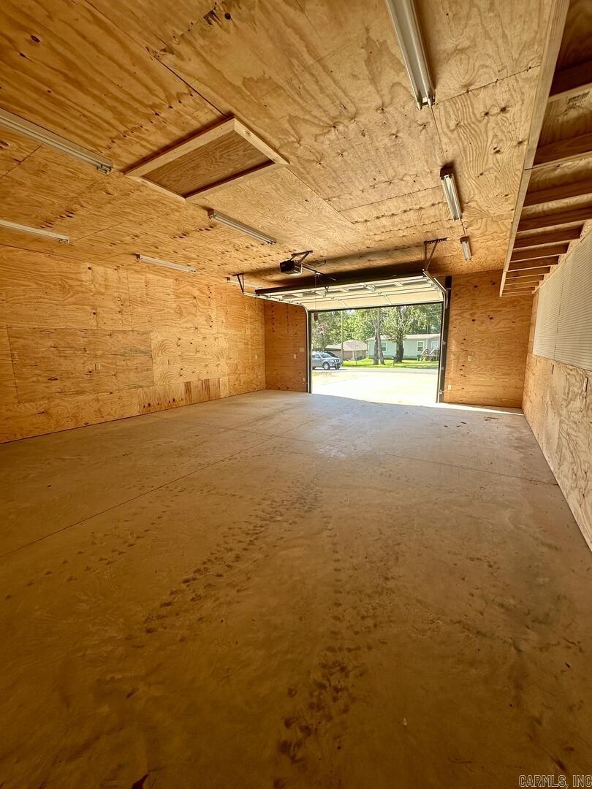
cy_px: 394
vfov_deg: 102.1
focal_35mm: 14
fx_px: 319
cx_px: 296
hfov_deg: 85.7
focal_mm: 2.22
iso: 40
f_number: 2.2
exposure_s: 1/176
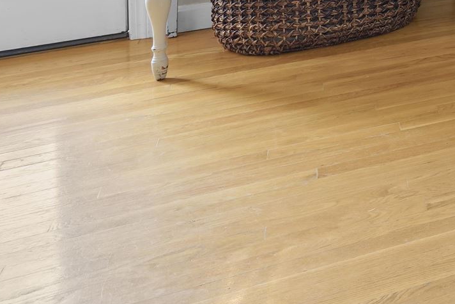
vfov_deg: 15.6
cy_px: -305
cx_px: 931
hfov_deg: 18.2
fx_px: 872
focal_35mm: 69
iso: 125
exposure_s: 2
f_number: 9
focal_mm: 16
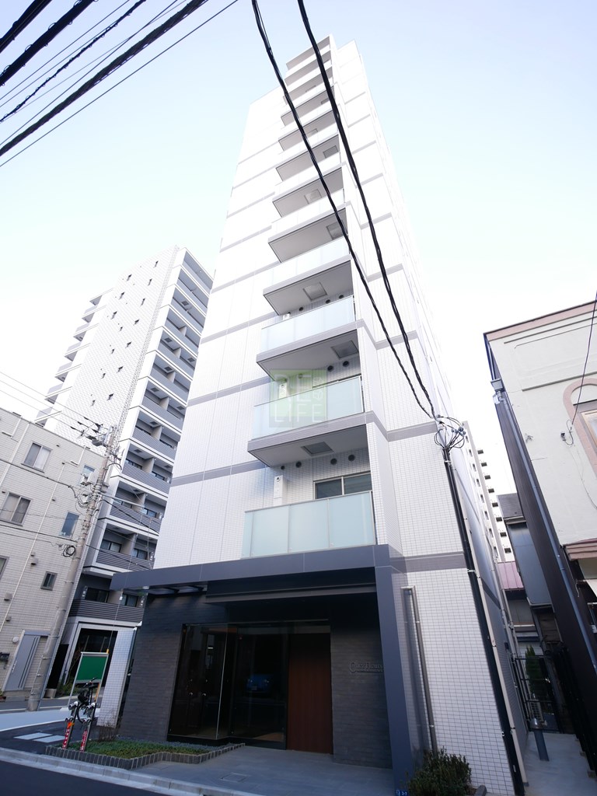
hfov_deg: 78.1
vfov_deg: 94.5
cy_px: 398
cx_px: 298
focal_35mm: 16
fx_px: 368
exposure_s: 1/125
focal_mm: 8
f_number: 4
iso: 200
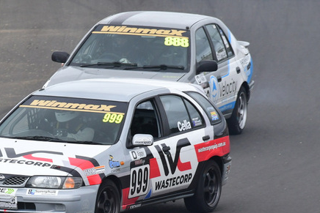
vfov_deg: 1.1
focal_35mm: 1211
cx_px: 38
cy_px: 143
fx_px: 10767
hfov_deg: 1.7
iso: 800
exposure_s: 1/640
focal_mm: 440
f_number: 11
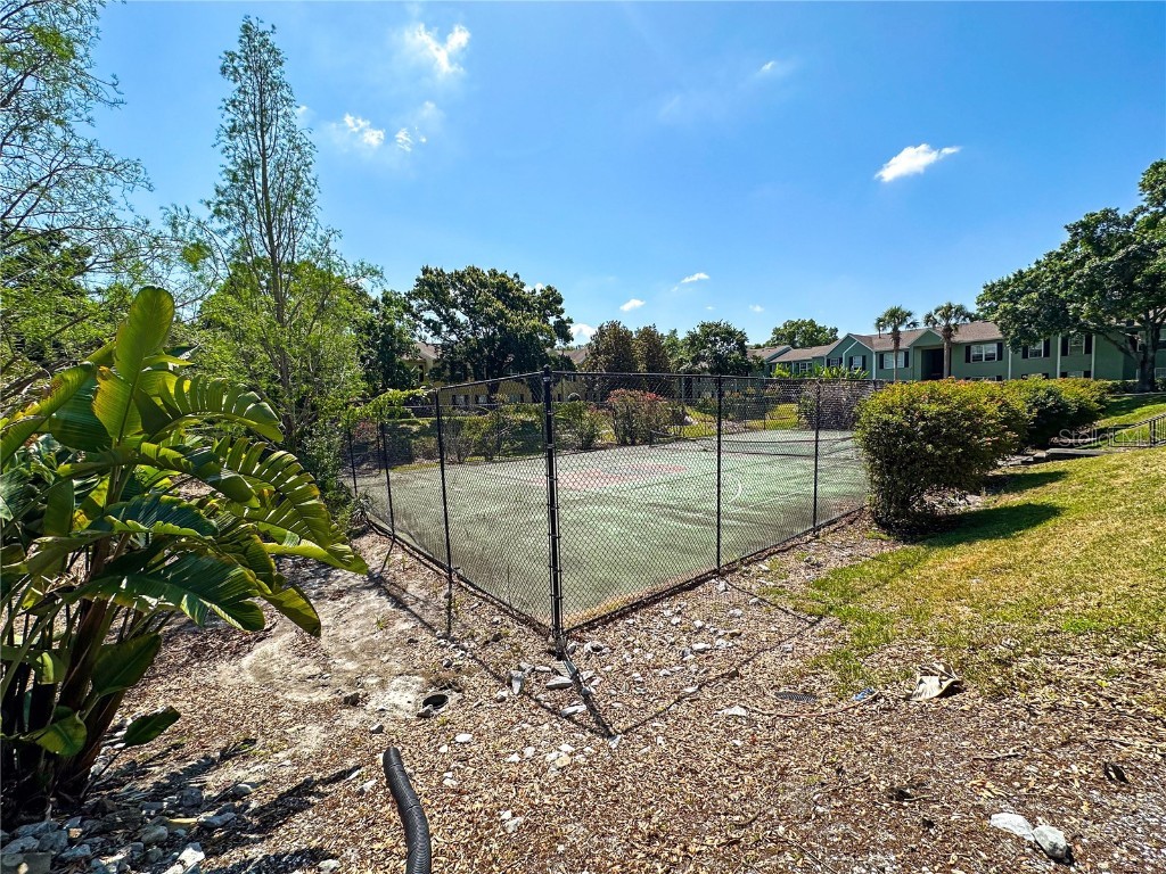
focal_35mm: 14
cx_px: 583
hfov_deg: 102.1
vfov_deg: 85.7
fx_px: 472
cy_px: 437
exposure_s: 1/1900
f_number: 2.2
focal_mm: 2.22
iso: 40
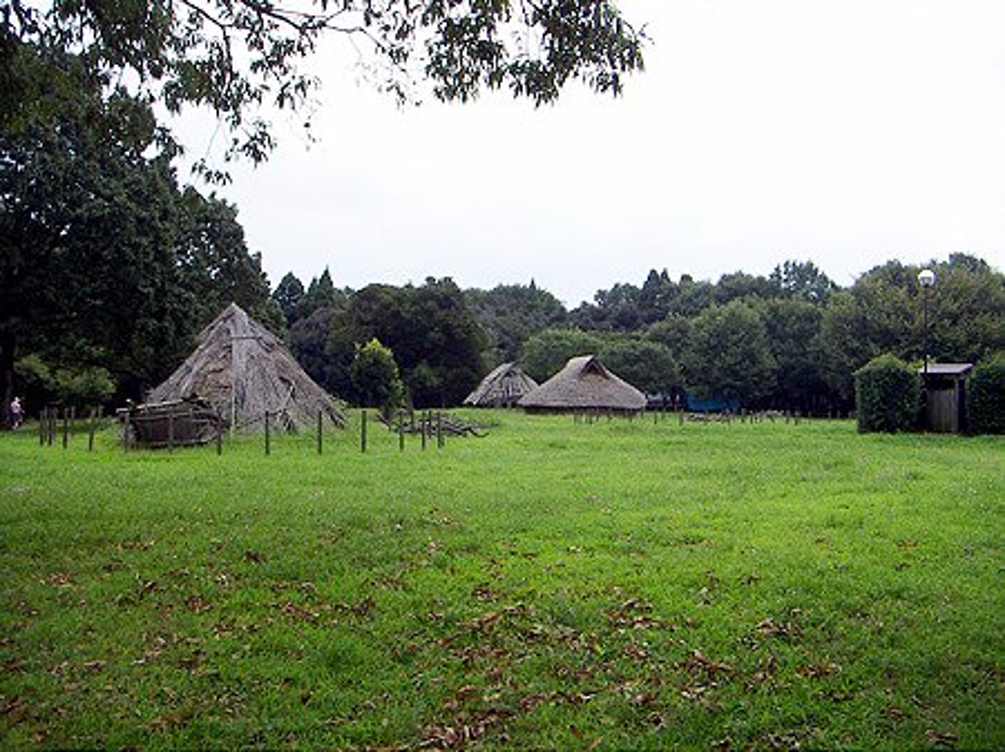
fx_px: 1045
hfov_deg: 51.4
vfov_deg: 39.6
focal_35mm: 36
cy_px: 376
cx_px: 502
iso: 64
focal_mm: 4.7
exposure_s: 1/160
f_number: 6.7
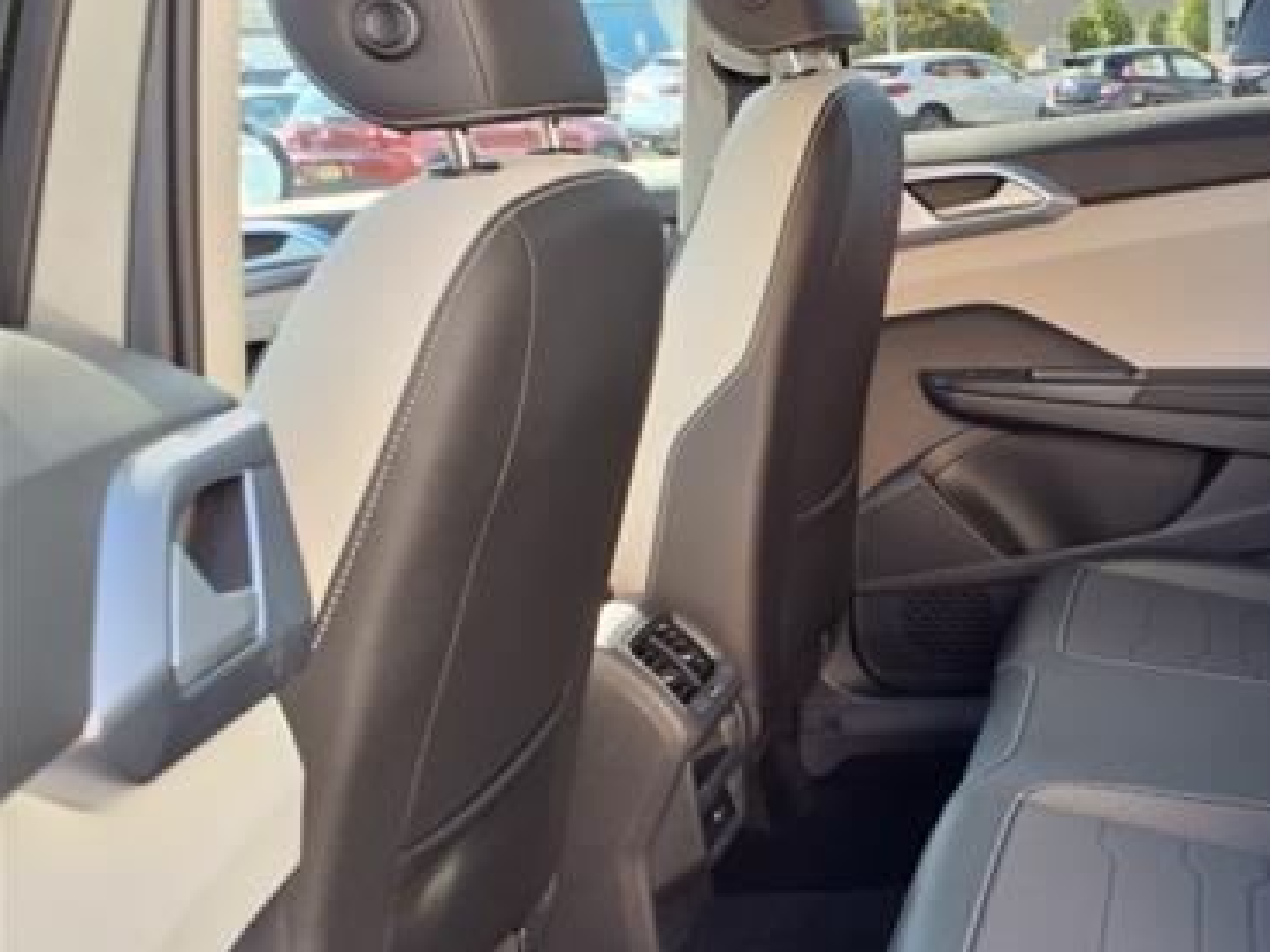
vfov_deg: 30.6
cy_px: 652
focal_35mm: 47
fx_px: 1724
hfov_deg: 38.2
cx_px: 1101
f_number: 1.9
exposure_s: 1/120
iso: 40
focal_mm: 3.58
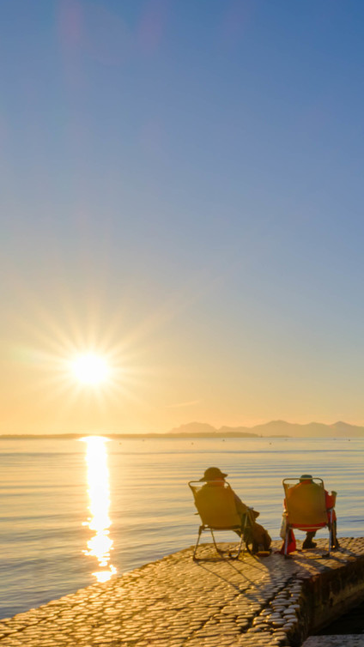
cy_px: 496
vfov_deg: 51.4
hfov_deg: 23.7
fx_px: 635
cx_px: 577
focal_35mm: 37
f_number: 16
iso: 320
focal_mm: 20
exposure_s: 1/100
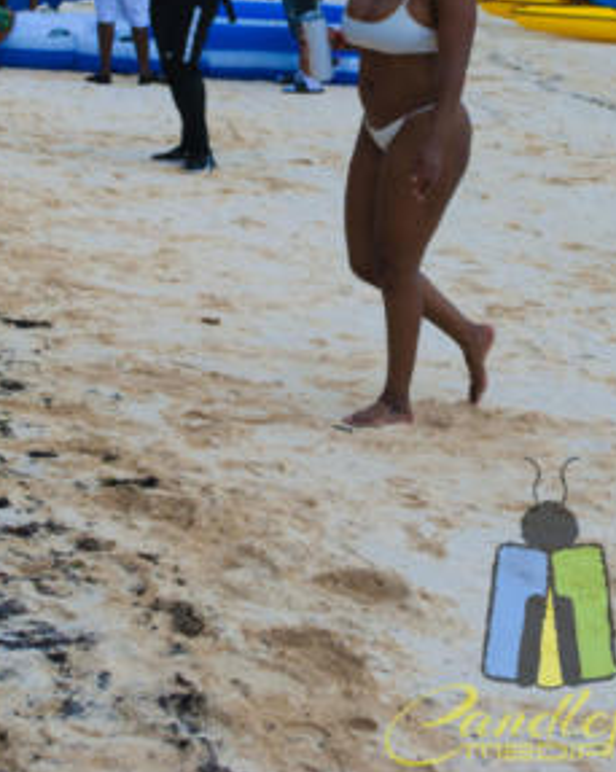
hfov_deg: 13.0
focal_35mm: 118
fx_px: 2693
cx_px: 308
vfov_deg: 16.2
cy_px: 118
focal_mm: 48
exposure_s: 1/250
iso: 100
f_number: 8
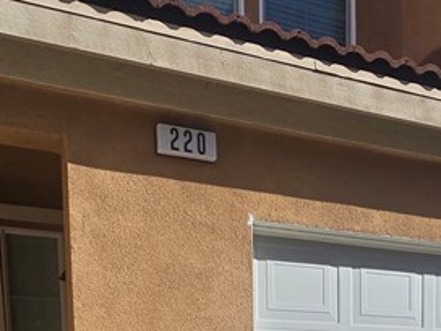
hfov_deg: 38.5
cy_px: 498
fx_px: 624
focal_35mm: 49
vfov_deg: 23.6
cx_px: 295
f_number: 2.2
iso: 50
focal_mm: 2.2
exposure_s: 1/2693
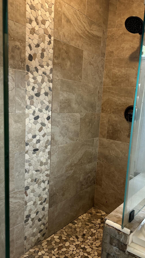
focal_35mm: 29
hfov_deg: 39.9
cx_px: 92
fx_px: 198
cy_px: 136
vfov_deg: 66.0
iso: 200
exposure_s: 1/60
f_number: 1.78
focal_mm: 6.86
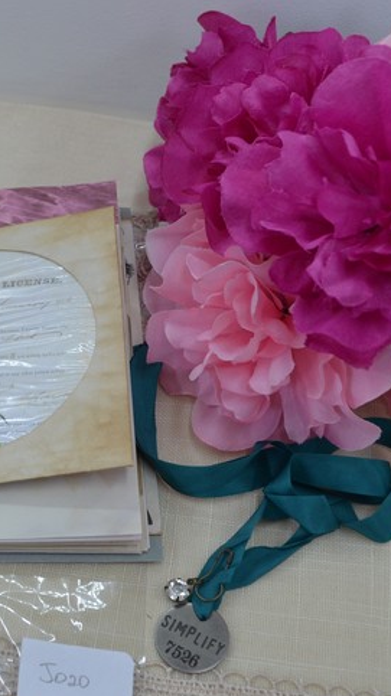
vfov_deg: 39.9
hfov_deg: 22.3
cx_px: 19
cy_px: 357
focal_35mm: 52
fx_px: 960
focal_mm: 20
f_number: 8
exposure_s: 1/60
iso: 320
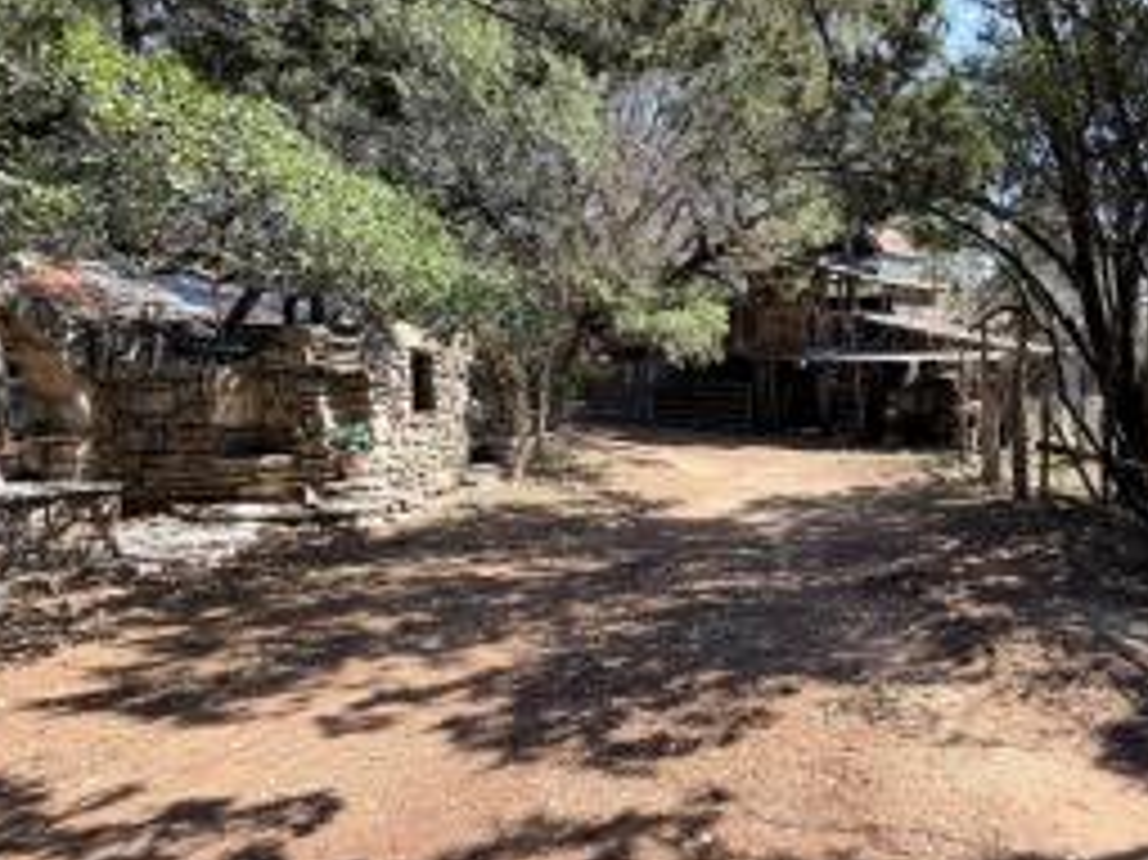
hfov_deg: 72.0
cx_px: 837
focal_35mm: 22
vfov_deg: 61.0
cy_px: 410
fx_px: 729
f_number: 2.2
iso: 50
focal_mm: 2.22
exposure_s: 1/502
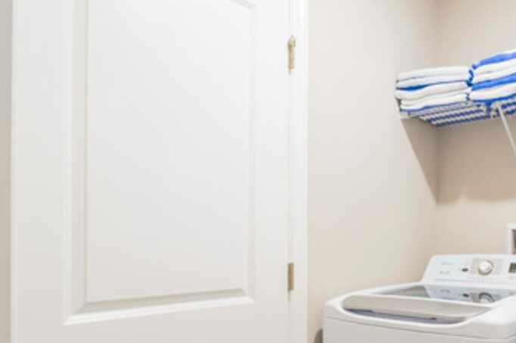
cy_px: 224
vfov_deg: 40.7
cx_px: 412
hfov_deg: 54.7
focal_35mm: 32
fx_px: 459
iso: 1000
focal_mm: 17
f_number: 9
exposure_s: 1/13
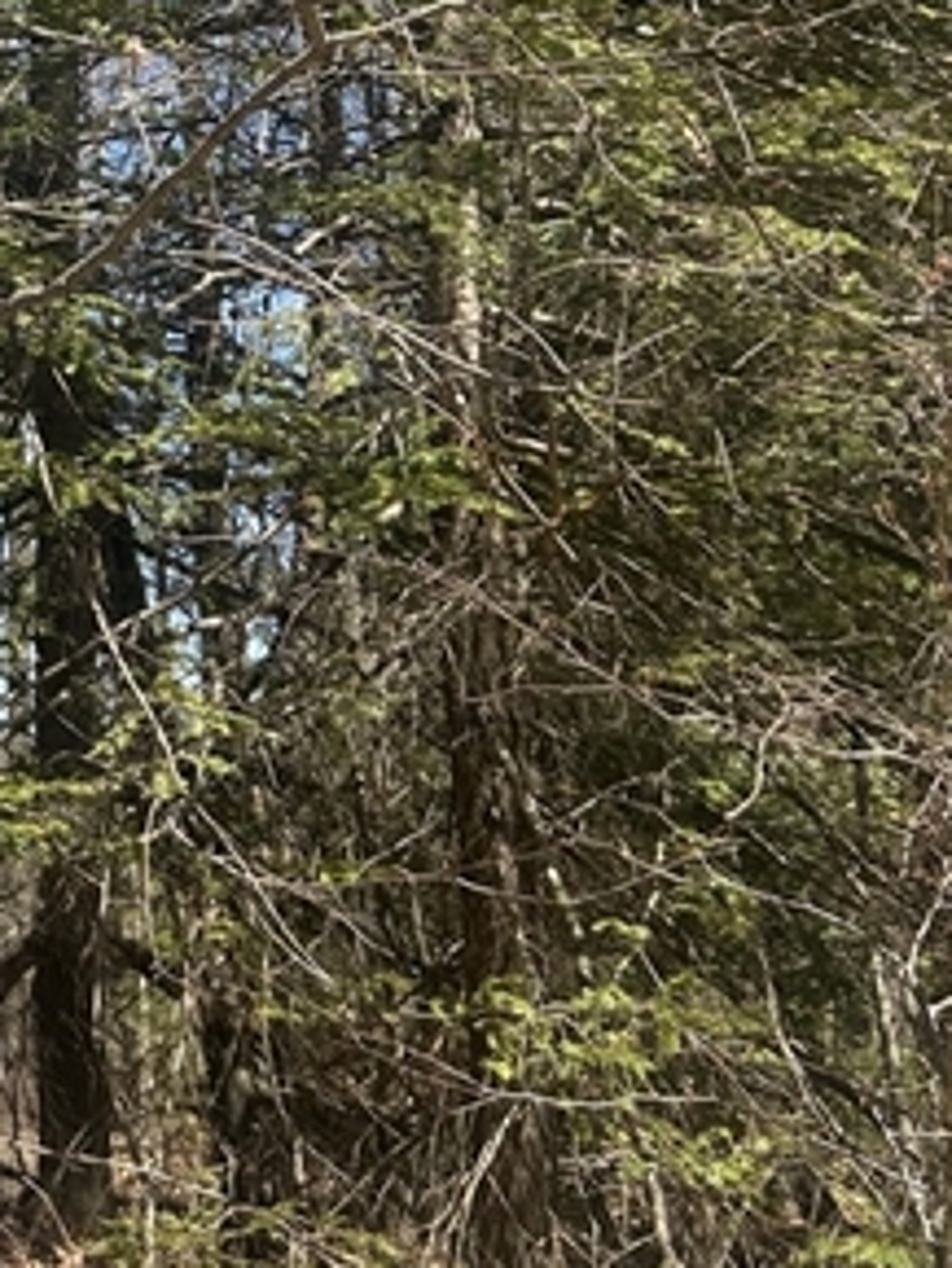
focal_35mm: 69
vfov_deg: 26.6
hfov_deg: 19.8
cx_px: -237
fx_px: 2528
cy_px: -13
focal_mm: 5.7
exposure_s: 1/1724
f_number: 1.5
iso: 50
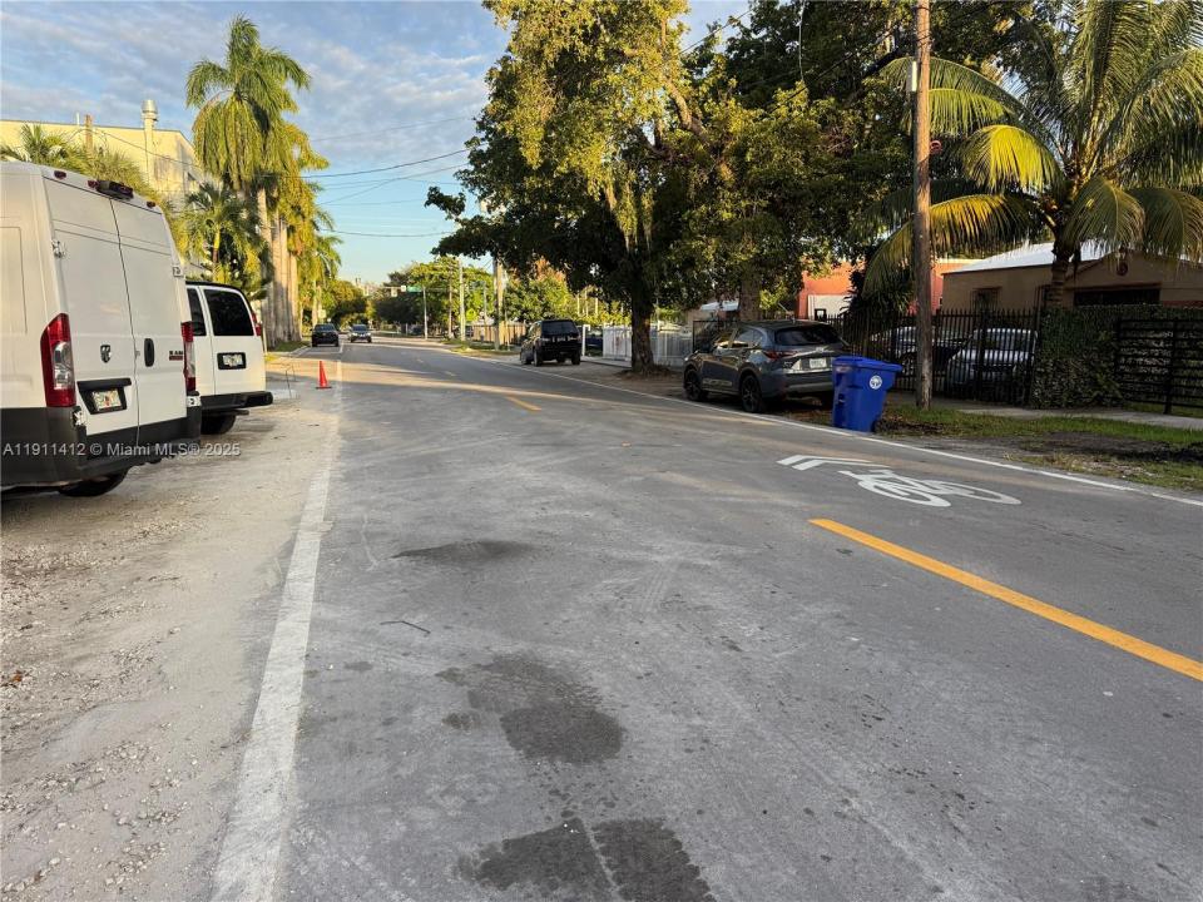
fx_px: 834
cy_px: 451
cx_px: 602
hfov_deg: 71.6
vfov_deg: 56.8
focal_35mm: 24
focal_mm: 6.76
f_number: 1.78
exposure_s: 1/1005
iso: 100
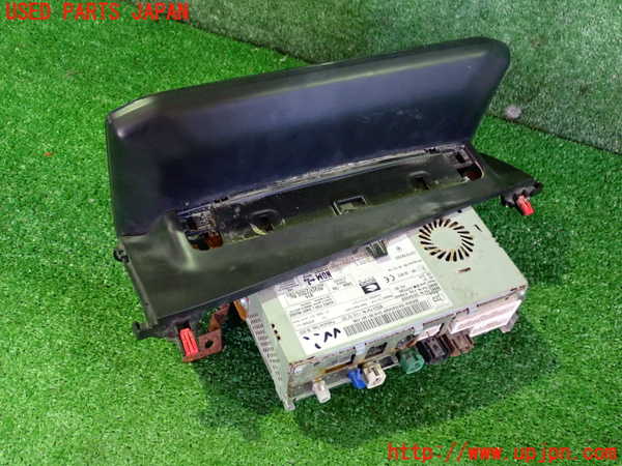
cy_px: 233
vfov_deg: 37.7
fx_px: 683
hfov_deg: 49.0
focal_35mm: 38
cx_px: 311
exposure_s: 1/25
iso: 1000
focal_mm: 6.83
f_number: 2.7
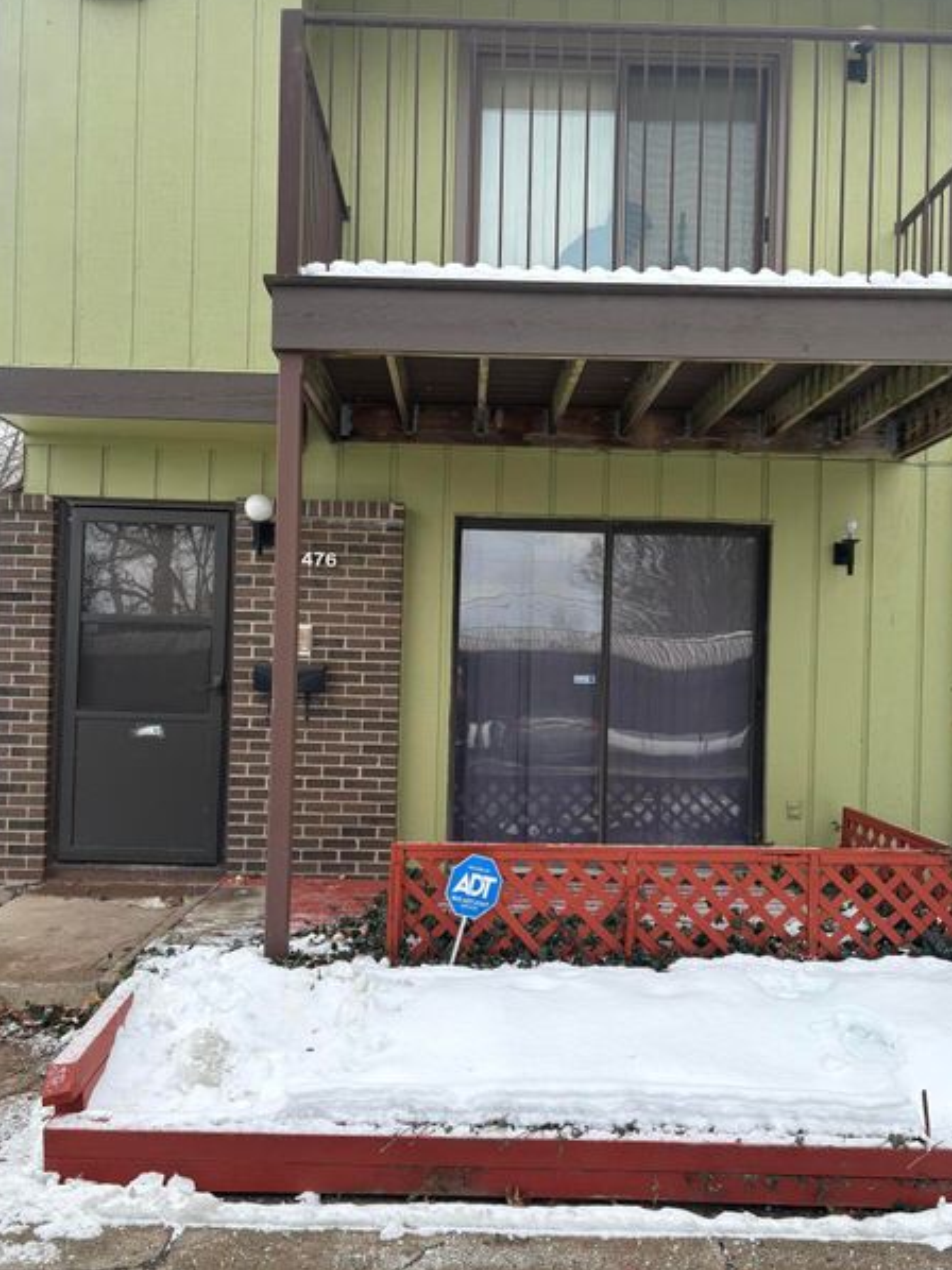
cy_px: 659
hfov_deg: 48.2
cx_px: 476
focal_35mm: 29
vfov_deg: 61.7
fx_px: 1064
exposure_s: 1/1064
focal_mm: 5.96
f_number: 1.6
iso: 50
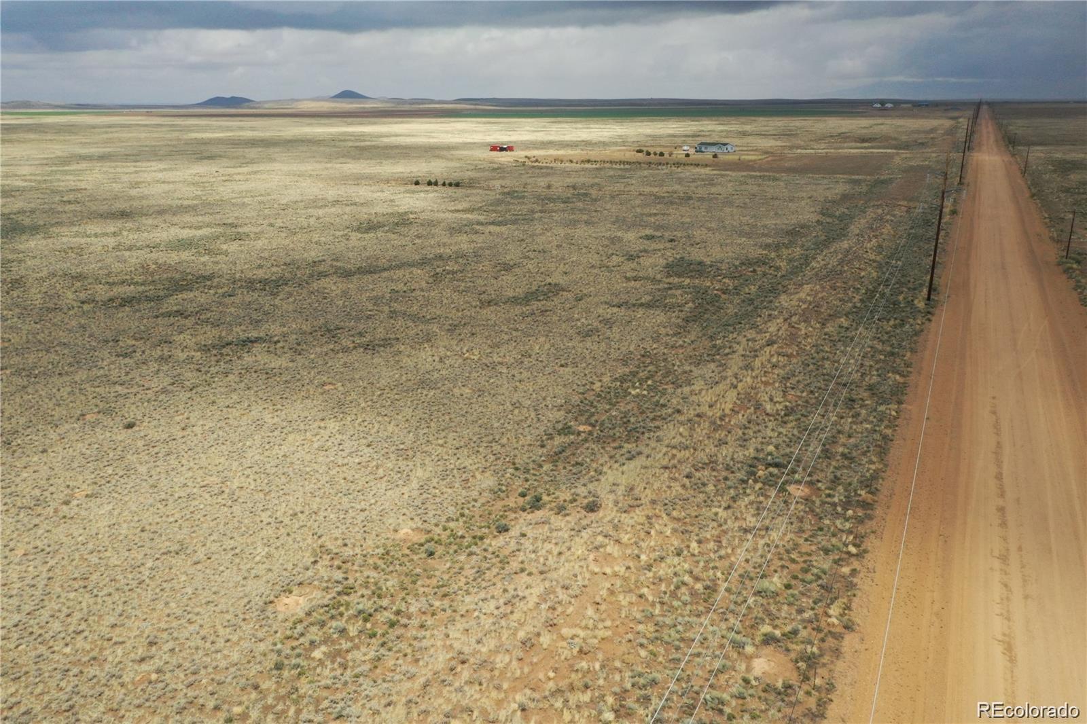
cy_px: 362
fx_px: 845
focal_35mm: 28
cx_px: 544
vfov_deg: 46.4
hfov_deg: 65.5
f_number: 9
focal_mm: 10.26
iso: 400
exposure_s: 1/1000
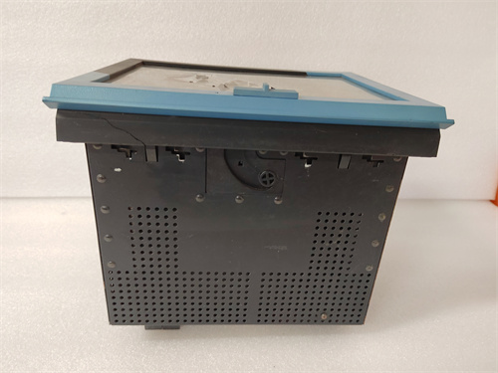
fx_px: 331
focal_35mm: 23
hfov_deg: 73.9
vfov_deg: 58.9
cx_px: 249
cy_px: 186
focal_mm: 5.52
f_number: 1.9
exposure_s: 1/50
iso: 1622
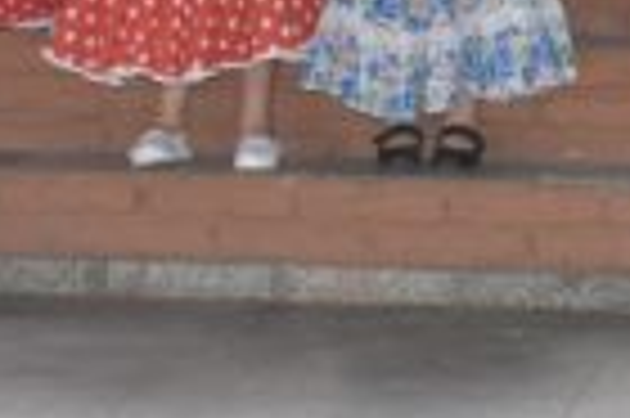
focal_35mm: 206
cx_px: 774
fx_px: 3601
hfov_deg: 9.8
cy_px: -443
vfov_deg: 6.4
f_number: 5.6
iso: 800
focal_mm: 30
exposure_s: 1/250
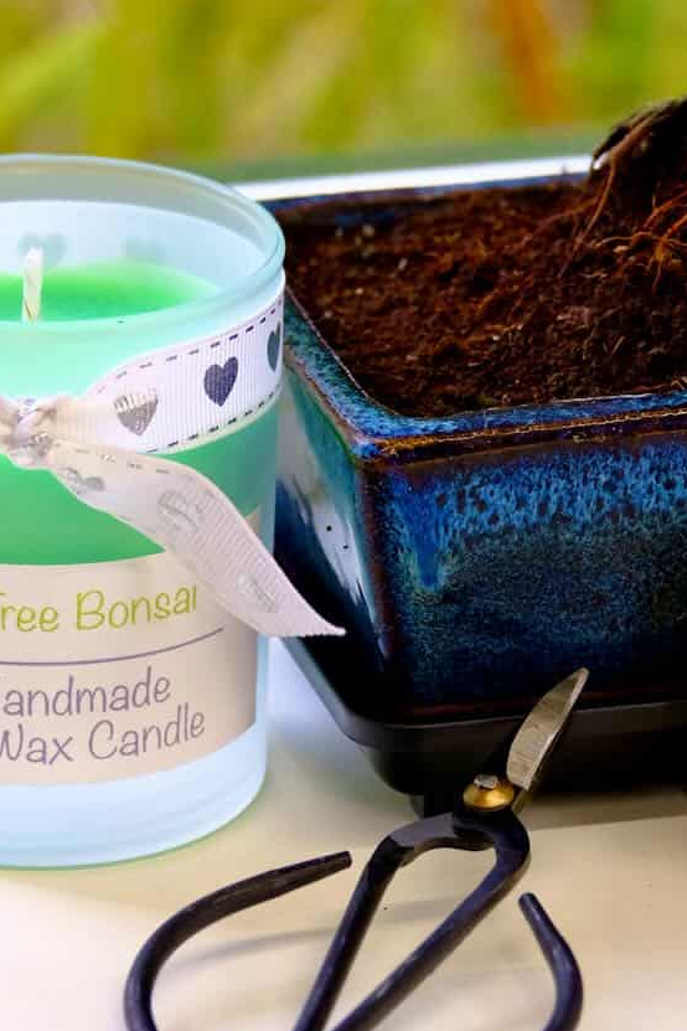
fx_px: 7671
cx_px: 170
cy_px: 375
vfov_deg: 7.7
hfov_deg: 5.1
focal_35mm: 268
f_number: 6.4
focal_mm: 115.9
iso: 2000
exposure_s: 1/60
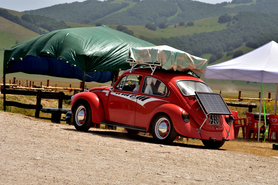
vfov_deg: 7.5
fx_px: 1413
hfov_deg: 11.2
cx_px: 139
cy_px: 92
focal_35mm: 183
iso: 200
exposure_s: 1/500
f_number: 9
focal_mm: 122
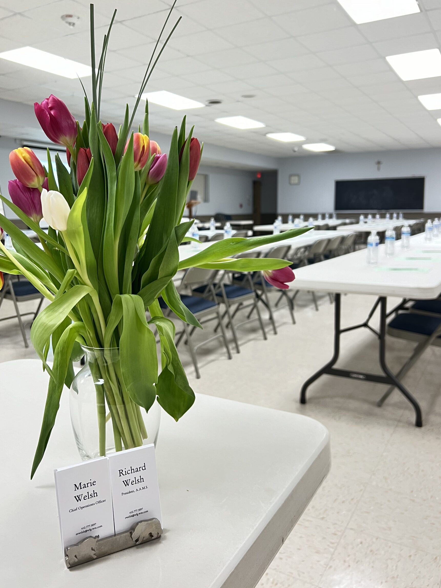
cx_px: 213
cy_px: 270
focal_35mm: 29
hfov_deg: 48.2
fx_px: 493
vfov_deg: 61.6
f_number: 1.5
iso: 125
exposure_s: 1/60
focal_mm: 5.7
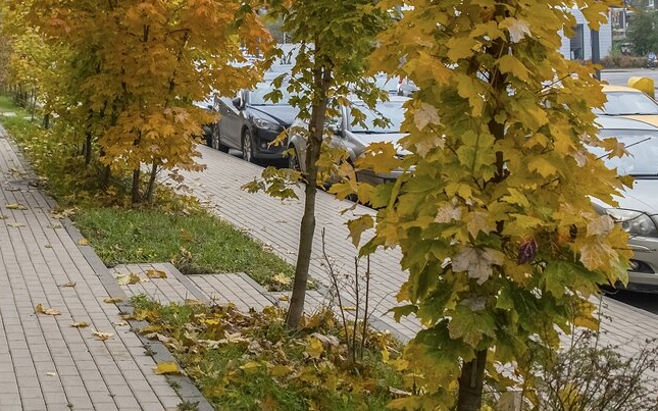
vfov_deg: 18.1
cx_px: 150
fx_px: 1291
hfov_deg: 28.1
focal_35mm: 72
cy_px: 208
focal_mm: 38
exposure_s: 1/250
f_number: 5.6
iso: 100
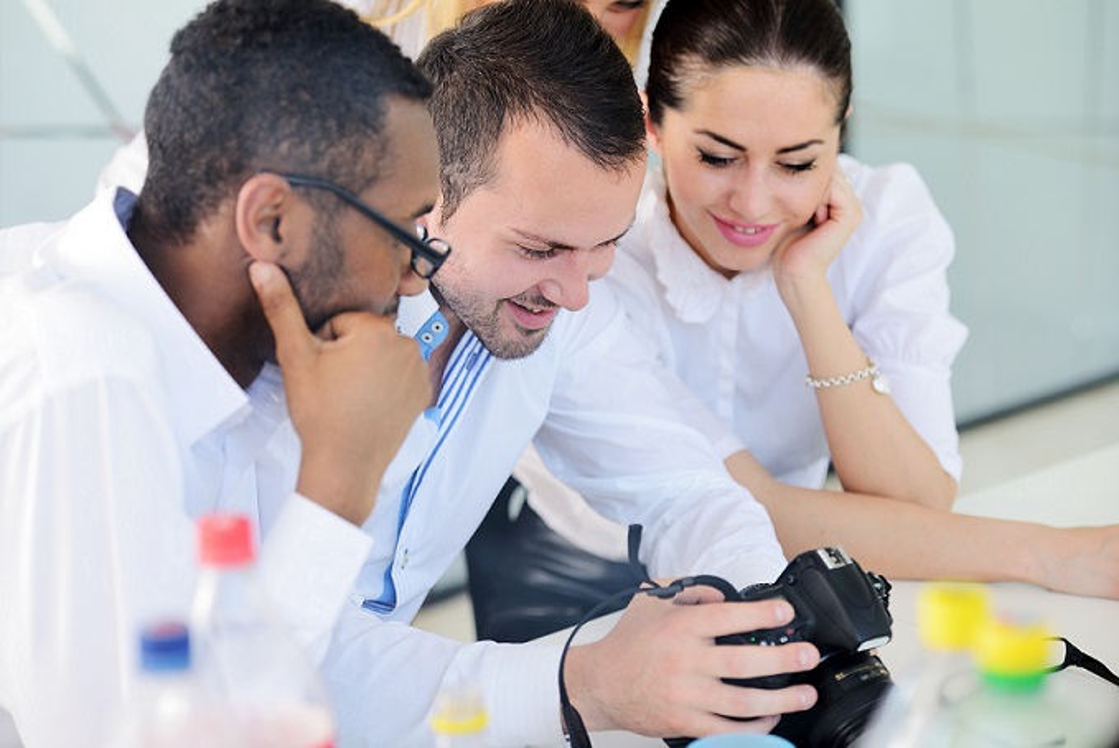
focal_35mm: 102
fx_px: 3173
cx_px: 560
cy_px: 374
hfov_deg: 20.0
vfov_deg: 13.4
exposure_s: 1/160
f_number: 3.2
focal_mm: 102
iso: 200
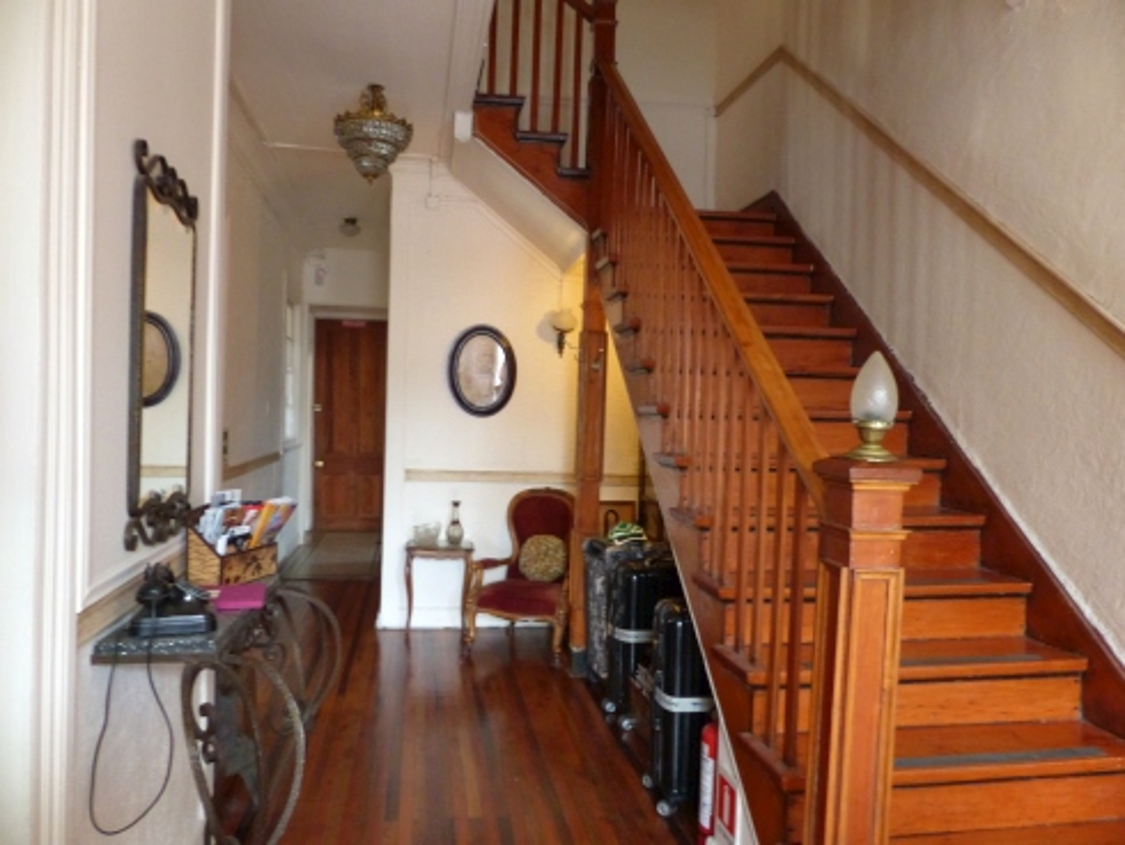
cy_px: 422
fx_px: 813
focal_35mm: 25
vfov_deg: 54.9
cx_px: 562
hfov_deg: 69.4
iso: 400
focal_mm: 4.5
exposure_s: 1/15
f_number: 2.8
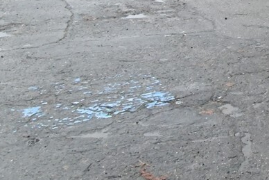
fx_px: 540
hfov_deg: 19.1
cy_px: -133
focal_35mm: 72
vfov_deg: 16.2
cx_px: 516
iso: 5000
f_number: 6.3
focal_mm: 11
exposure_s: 1/200
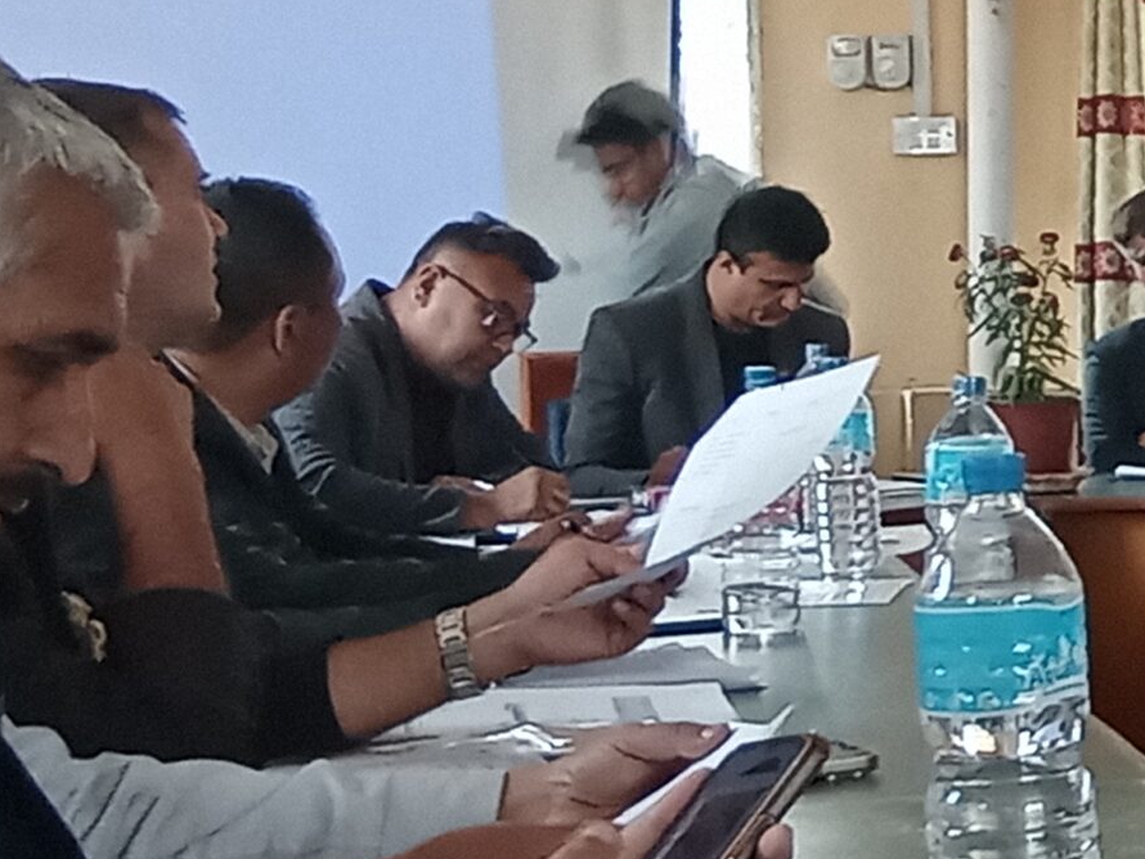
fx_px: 1522
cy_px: 316
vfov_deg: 31.4
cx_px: 1620
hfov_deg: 29.5
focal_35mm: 46
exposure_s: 1/50
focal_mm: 1.65
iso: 74
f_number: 2.2
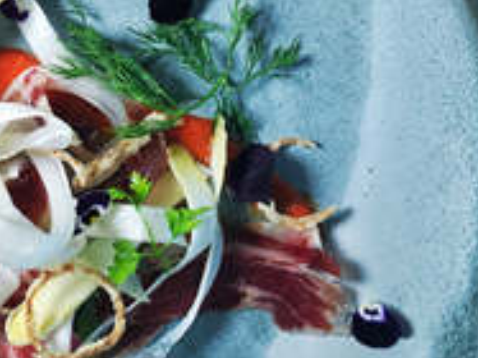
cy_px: -20
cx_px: -100
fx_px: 1283
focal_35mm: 93
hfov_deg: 19.8
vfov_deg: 15.5
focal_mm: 4.15
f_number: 2.2
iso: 25
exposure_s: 1/102
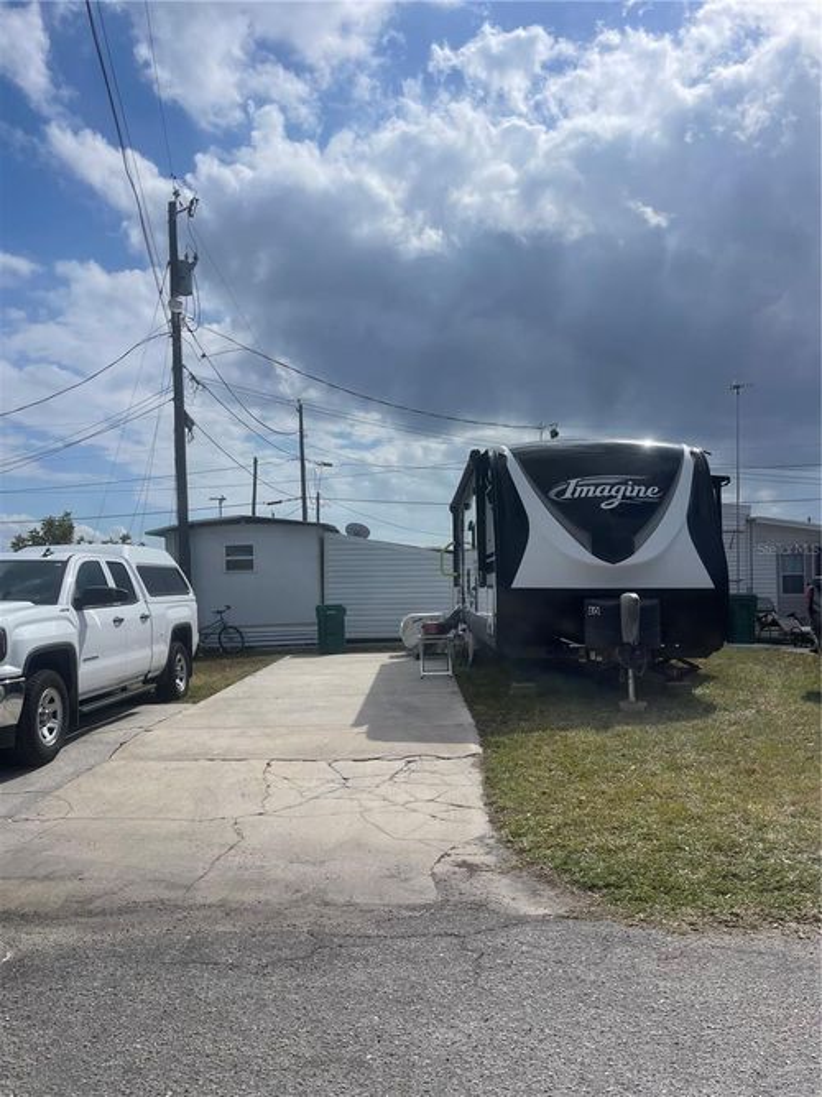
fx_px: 823
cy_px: 548
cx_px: 411
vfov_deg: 67.3
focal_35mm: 26
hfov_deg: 53.0
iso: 32
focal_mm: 4.2
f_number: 1.6
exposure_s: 1/10753
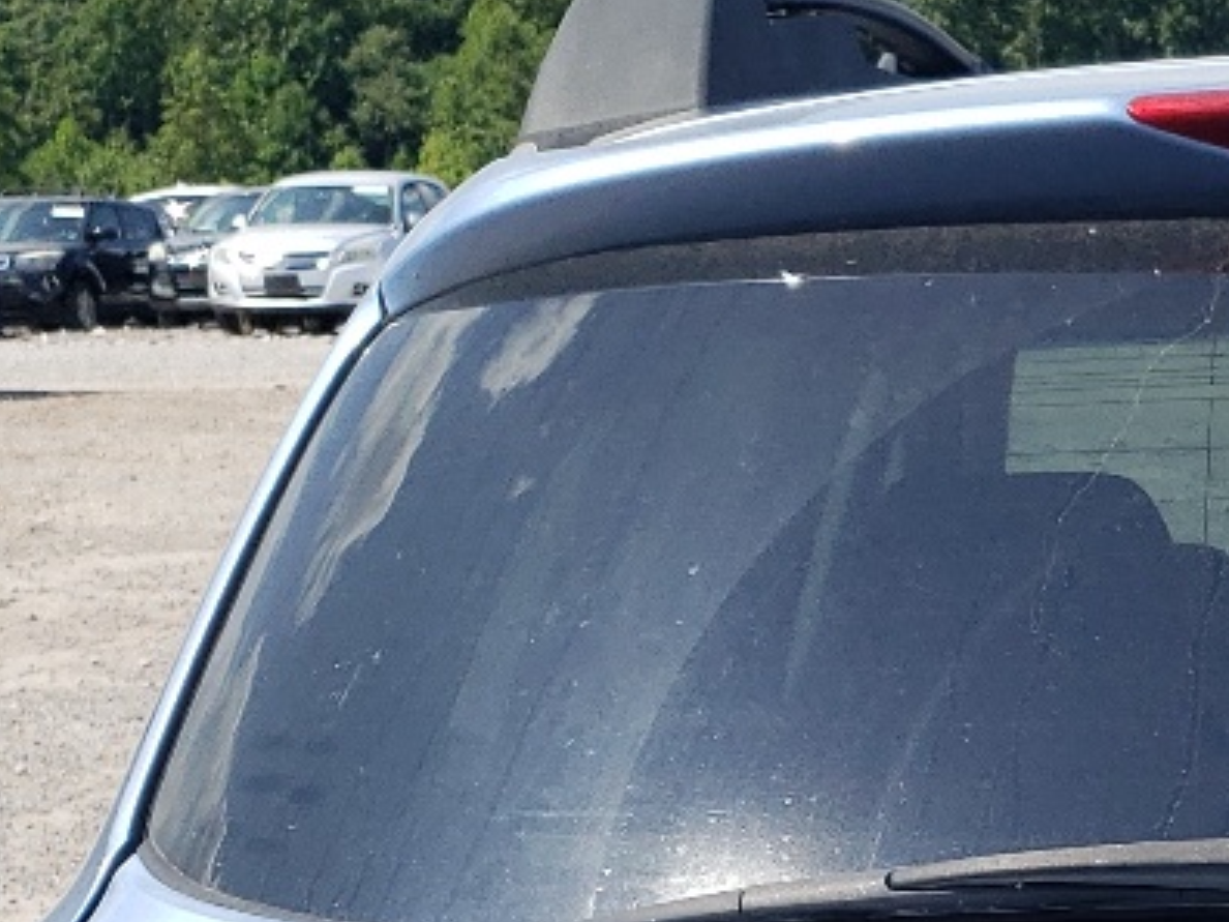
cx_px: 1636
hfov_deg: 17.5
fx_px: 3728
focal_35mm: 105
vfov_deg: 13.4
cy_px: 1307
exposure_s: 1/2500
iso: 50
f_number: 1.5
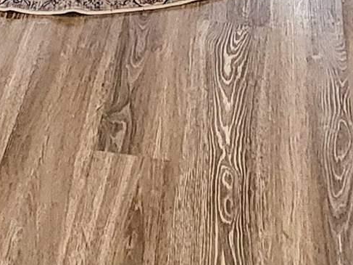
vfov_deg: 12.7
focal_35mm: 82
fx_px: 836
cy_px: -413
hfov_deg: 23.8
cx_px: 156
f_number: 2.2
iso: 250
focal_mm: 2.2
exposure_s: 1/60
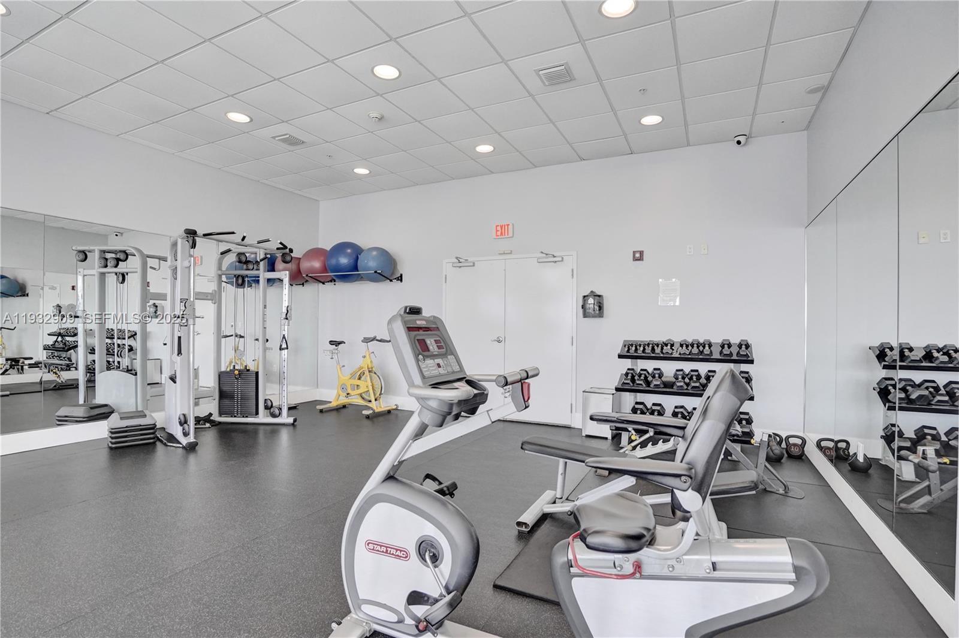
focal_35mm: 16
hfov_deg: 96.8
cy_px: 319
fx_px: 426
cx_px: 480
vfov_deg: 73.6
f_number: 5
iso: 2500
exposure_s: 1/200
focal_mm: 16
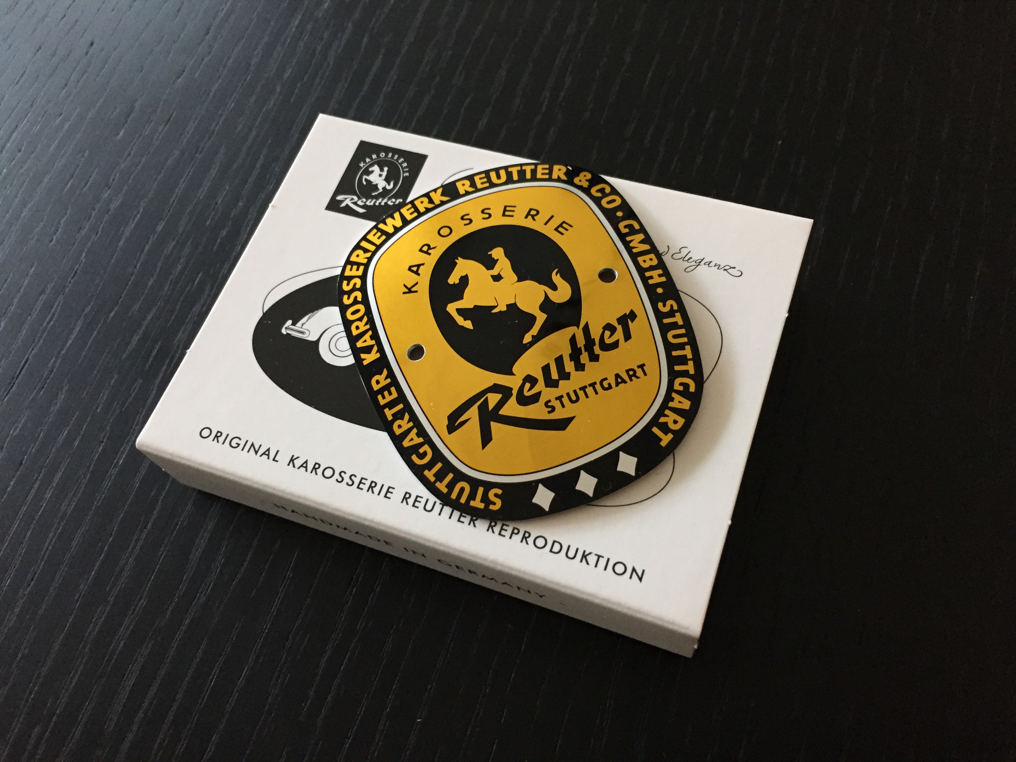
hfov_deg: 61.7
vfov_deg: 48.2
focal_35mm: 29
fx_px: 851
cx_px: 508
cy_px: 381
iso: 250
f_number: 2.2
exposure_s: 1/20
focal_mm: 4.15
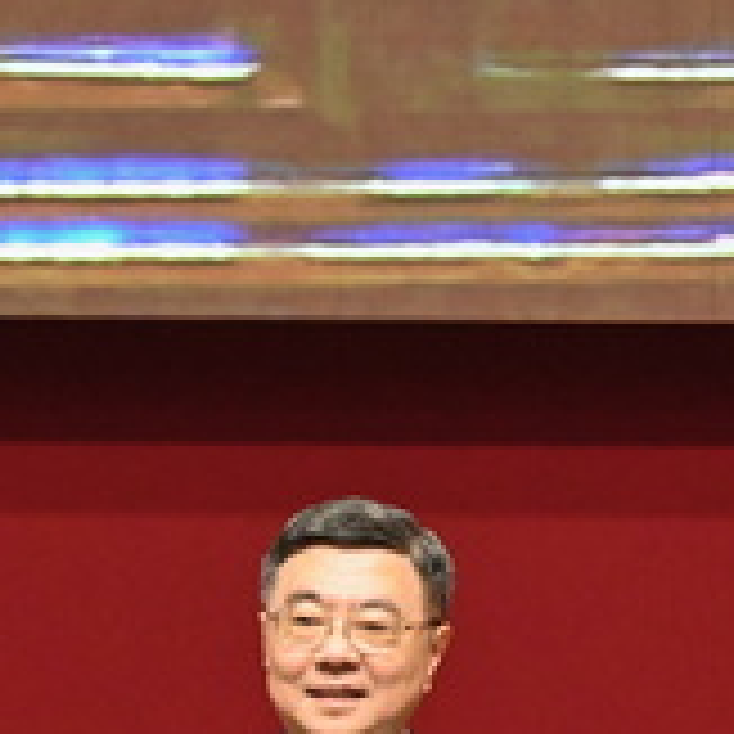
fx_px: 21610
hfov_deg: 1.9
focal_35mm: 901
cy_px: 714
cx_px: 270
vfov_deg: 1.9
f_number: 5.6
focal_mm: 165
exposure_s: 1/200
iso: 5000
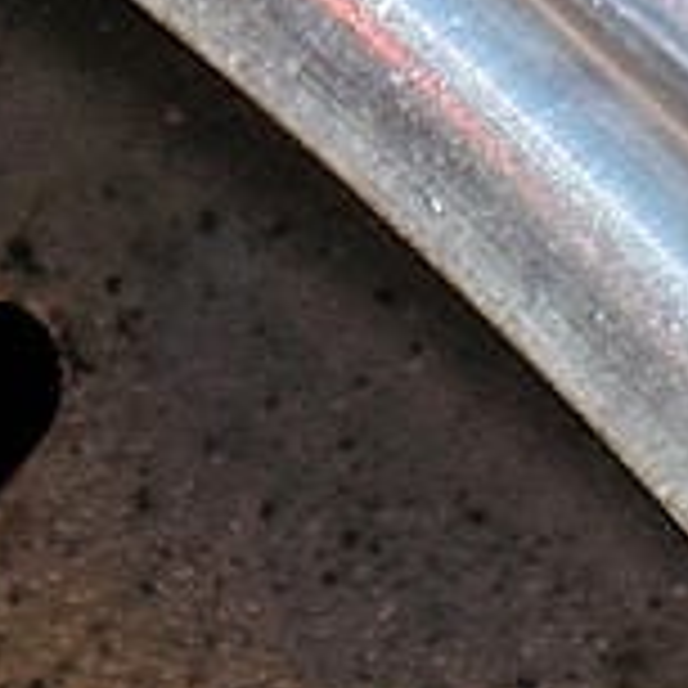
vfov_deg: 5.0
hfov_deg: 4.9
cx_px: -1677
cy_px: 1983
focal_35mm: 332
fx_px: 7465
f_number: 1.78
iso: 80
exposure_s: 1/60
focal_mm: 6.86
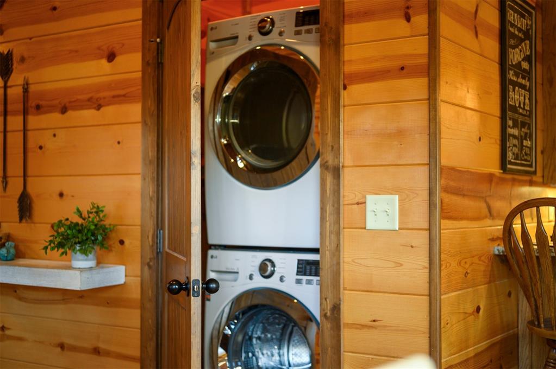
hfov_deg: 39.6
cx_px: 278
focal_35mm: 50
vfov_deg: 26.9
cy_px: 184
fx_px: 771
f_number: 1.8
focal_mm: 50
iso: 320
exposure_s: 1/125
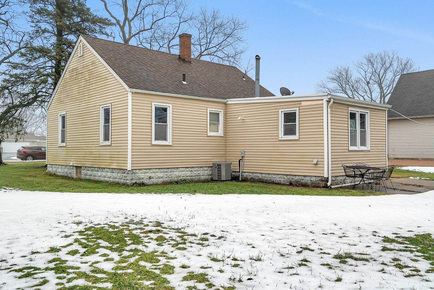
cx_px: 217
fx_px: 374
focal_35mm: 31
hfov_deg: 60.3
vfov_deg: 42.4
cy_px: 145
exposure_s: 1/250
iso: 320
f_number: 9
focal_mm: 31
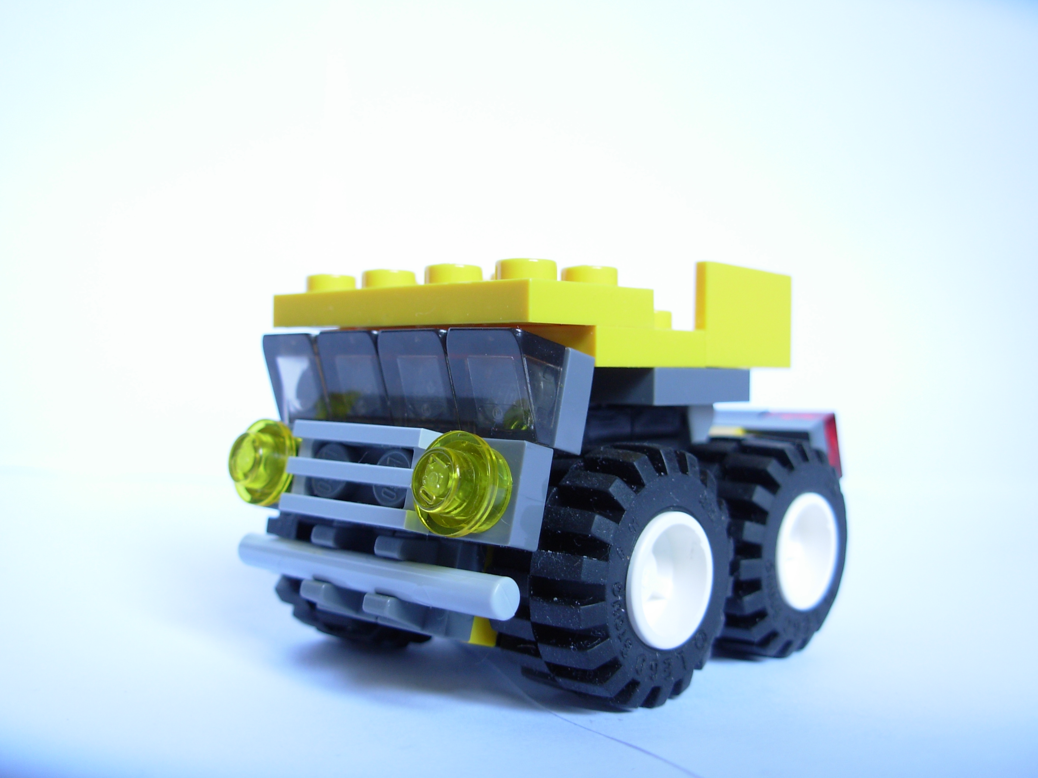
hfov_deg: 49.0
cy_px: 389
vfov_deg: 37.7
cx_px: 519
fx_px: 1139
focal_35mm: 38
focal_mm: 6.3
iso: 50
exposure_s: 1/9.8
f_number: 2.9
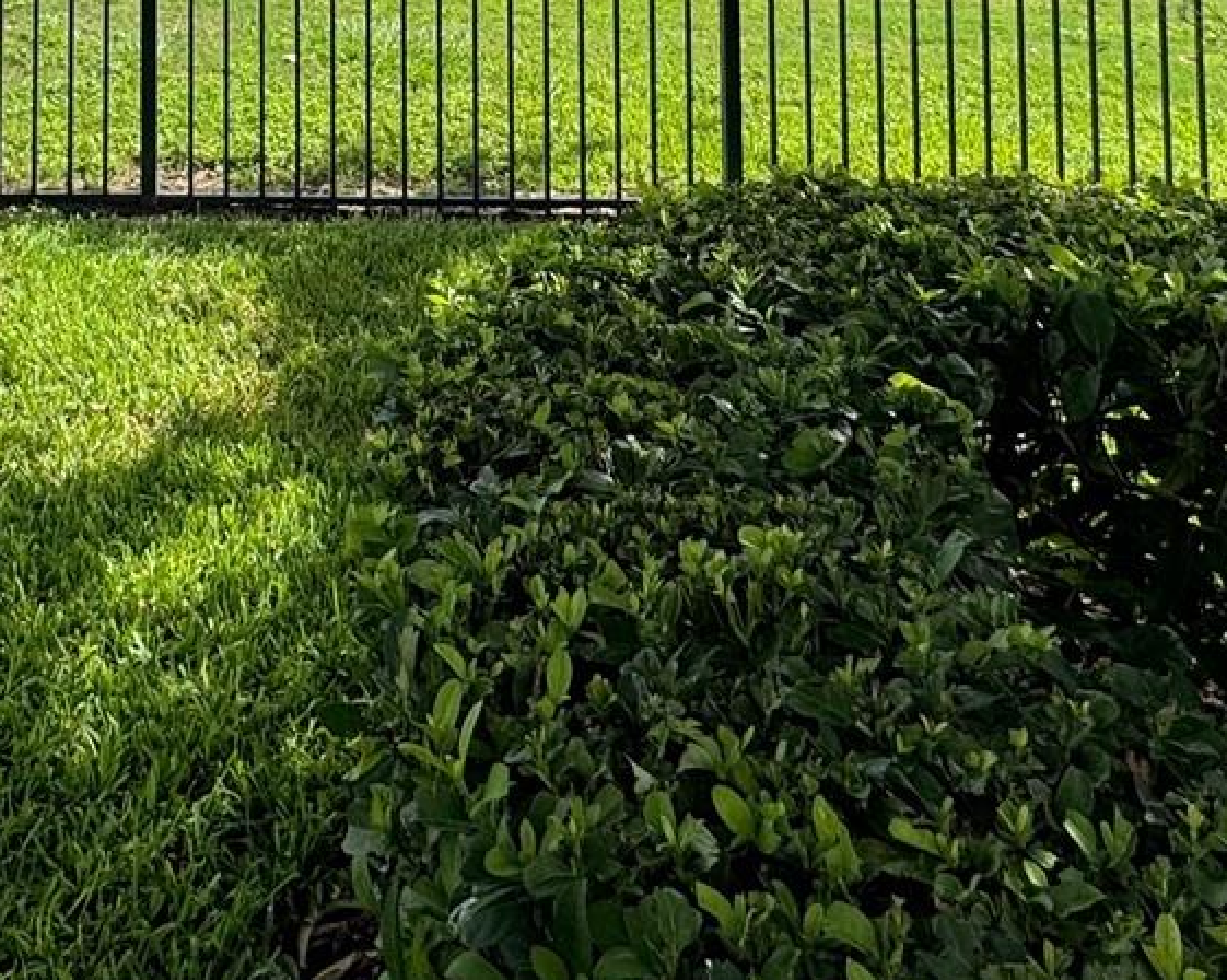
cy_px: -304
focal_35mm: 39
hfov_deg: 44.7
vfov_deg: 30.1
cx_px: 256
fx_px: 1415
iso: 50
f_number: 2.2
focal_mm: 2.22
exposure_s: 1/1832
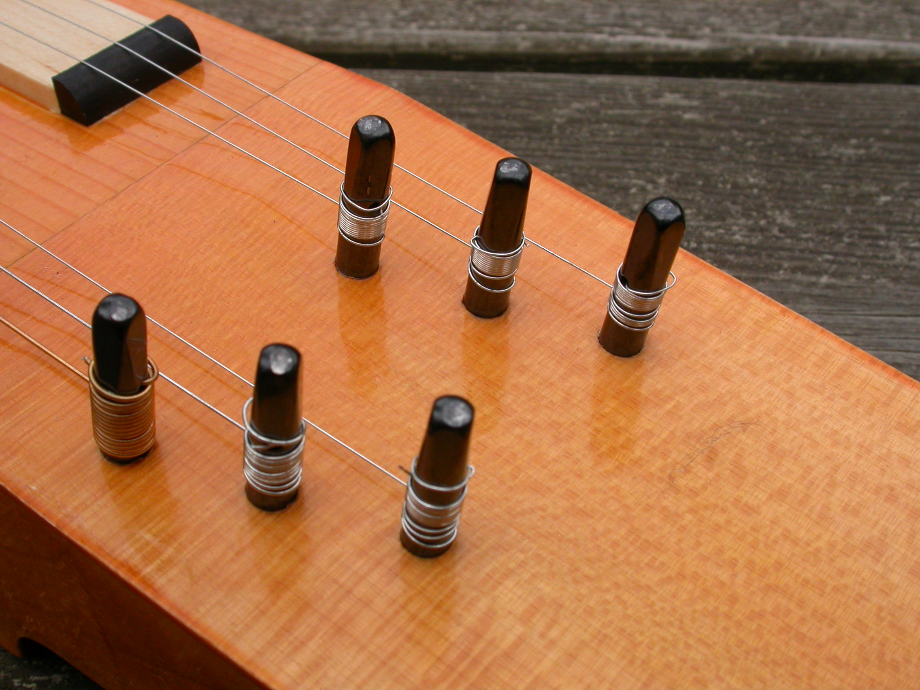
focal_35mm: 53
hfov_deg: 36.2
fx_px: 1409
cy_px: 345
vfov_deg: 27.5
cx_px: 460
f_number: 6.7
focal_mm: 11.1
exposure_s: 1/257
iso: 100
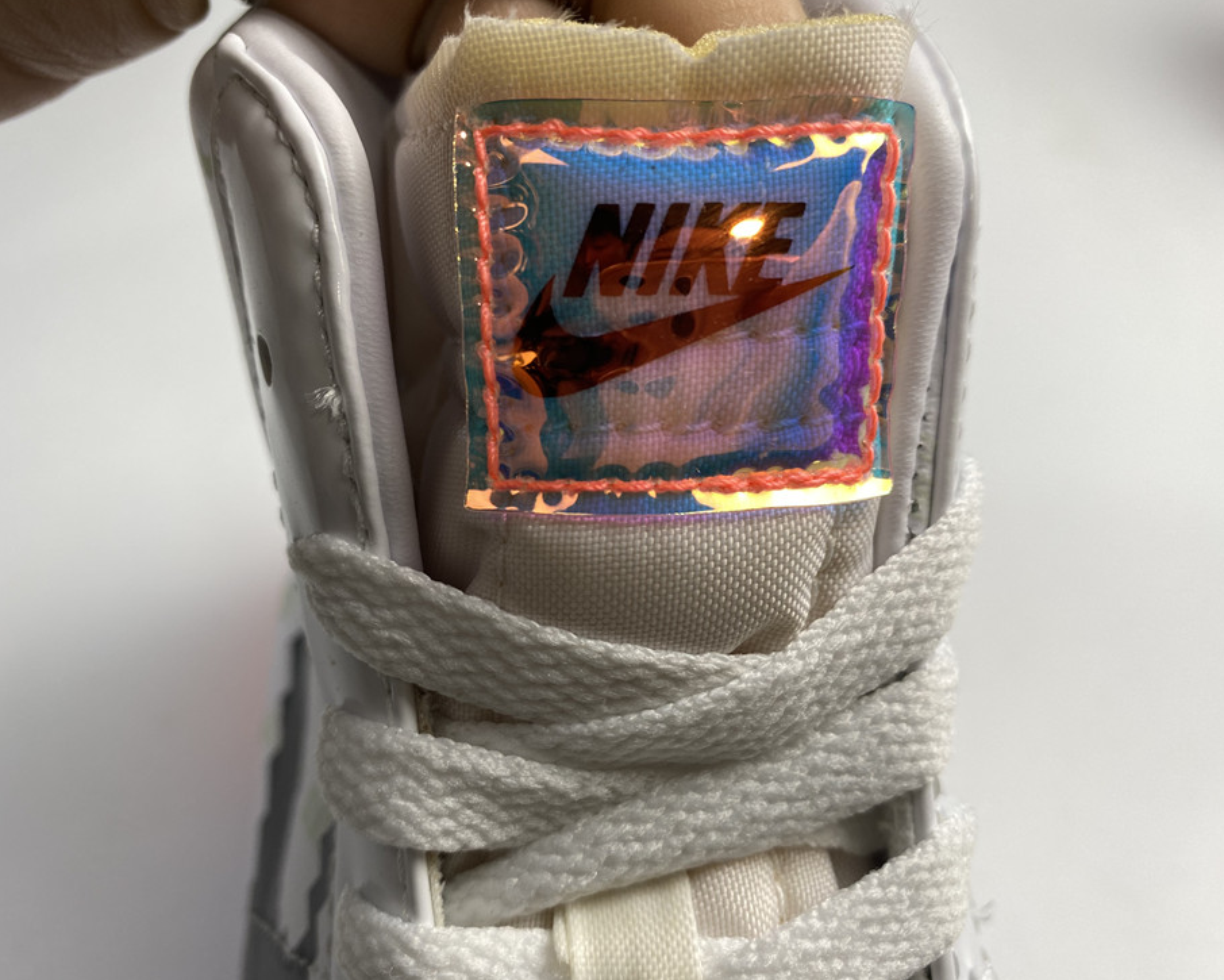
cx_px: 609
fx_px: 1014
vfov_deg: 51.5
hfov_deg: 62.2
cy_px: 488
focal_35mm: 28
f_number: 1.8
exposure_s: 1/100
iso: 32
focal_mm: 4.25
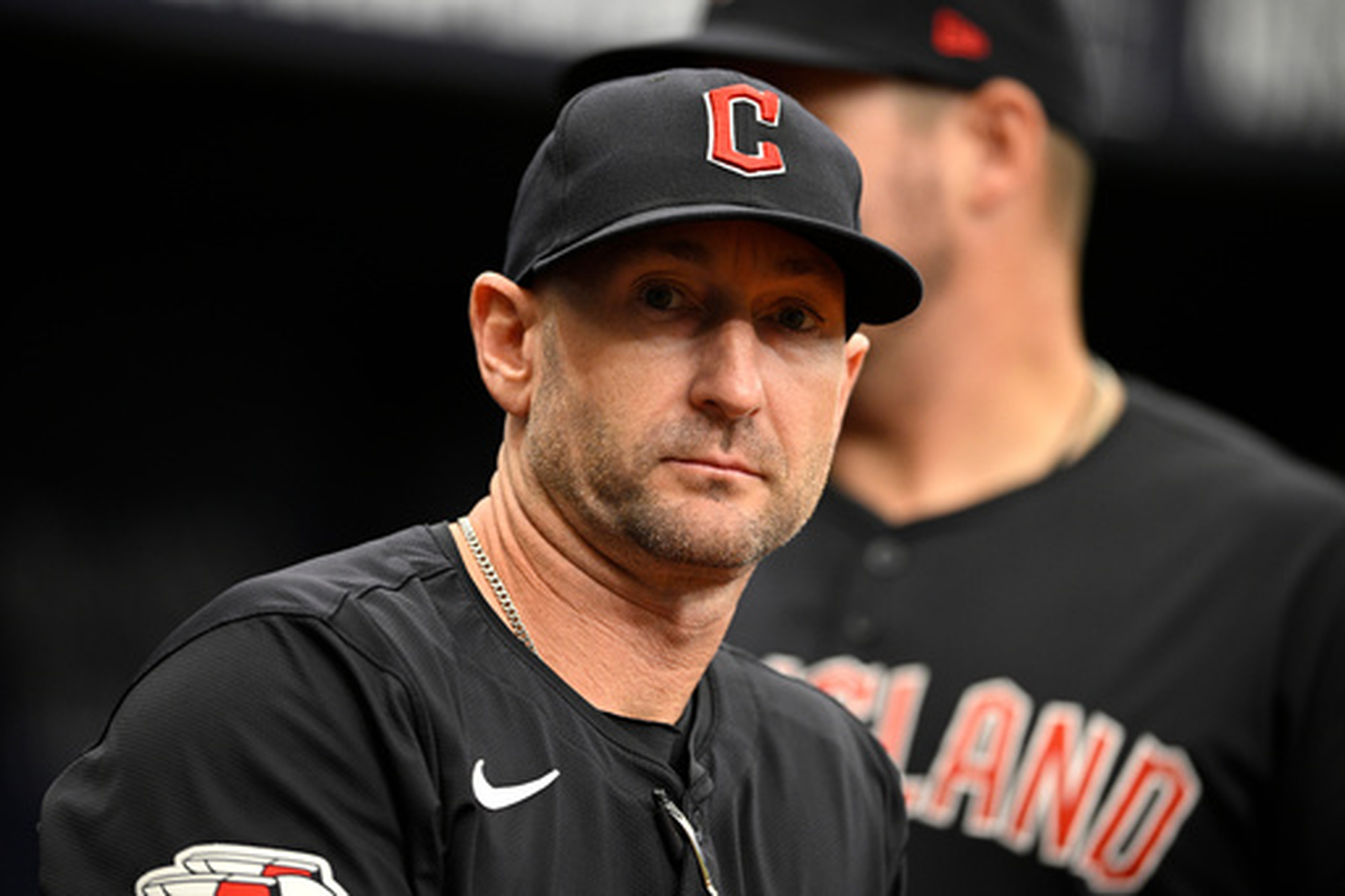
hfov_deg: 5.2
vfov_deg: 3.4
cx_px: 672
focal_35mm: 400
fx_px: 14939
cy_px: 448
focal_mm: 400
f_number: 2.8
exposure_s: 1/640
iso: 2000
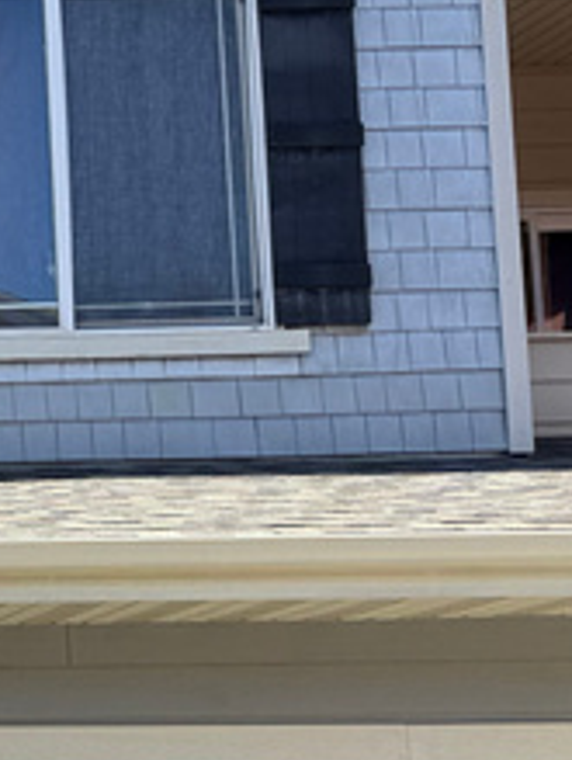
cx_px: -1193
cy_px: 826
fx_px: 2460
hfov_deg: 9.8
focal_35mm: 112
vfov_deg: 17.0
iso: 80
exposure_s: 1/1230
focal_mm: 6.76
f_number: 1.78
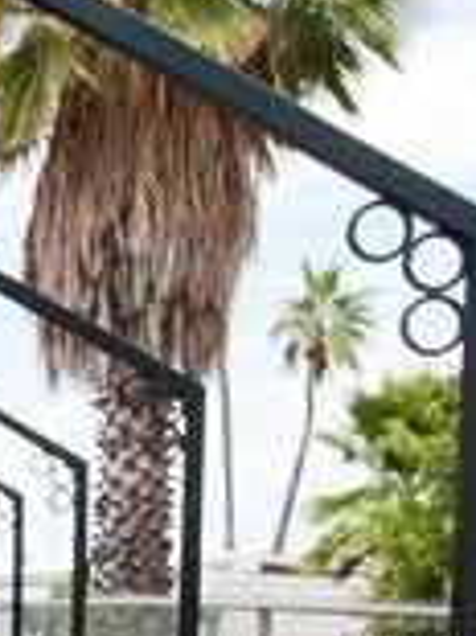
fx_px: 1854
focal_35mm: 101
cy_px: 794
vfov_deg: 18.3
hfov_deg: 11.8
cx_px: -681
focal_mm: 10
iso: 250
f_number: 8
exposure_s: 1/250
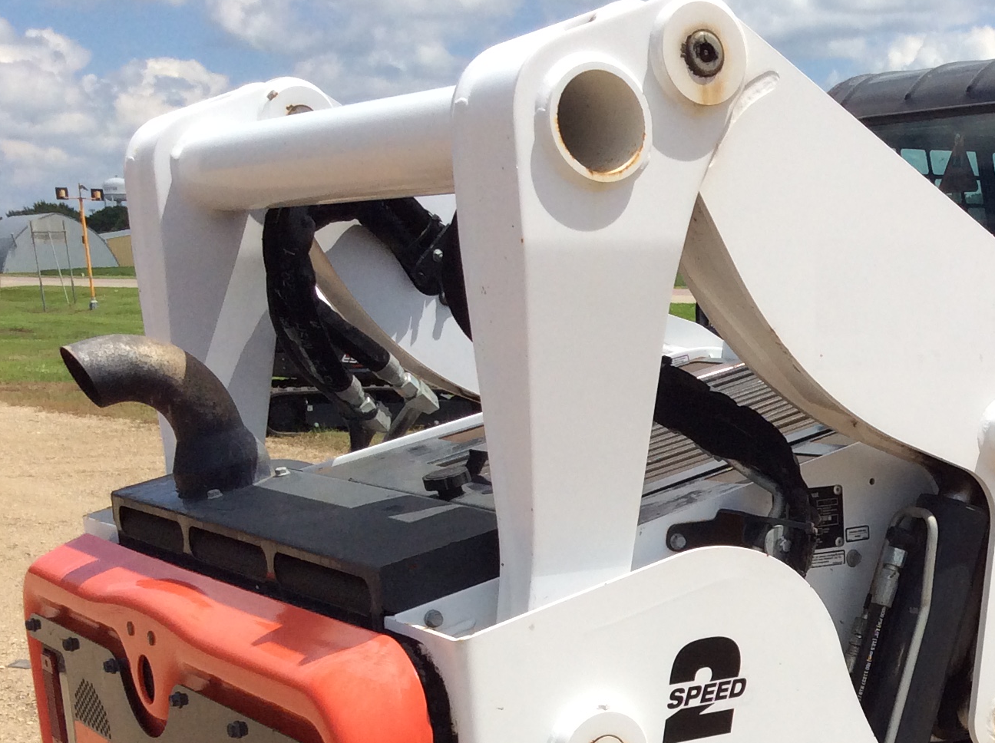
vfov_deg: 22.2
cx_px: 967
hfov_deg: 28.6
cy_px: 712
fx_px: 1837
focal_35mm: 64
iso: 32
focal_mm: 3.3
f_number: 2.4
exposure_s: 1/2604
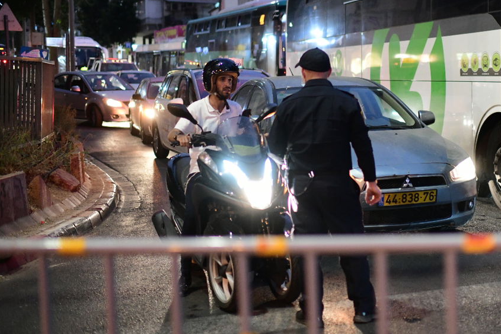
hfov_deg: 33.4
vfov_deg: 23.3
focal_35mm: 58
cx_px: 410
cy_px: 137
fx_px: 807
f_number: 1.4
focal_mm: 35
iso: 4000
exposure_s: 1/250
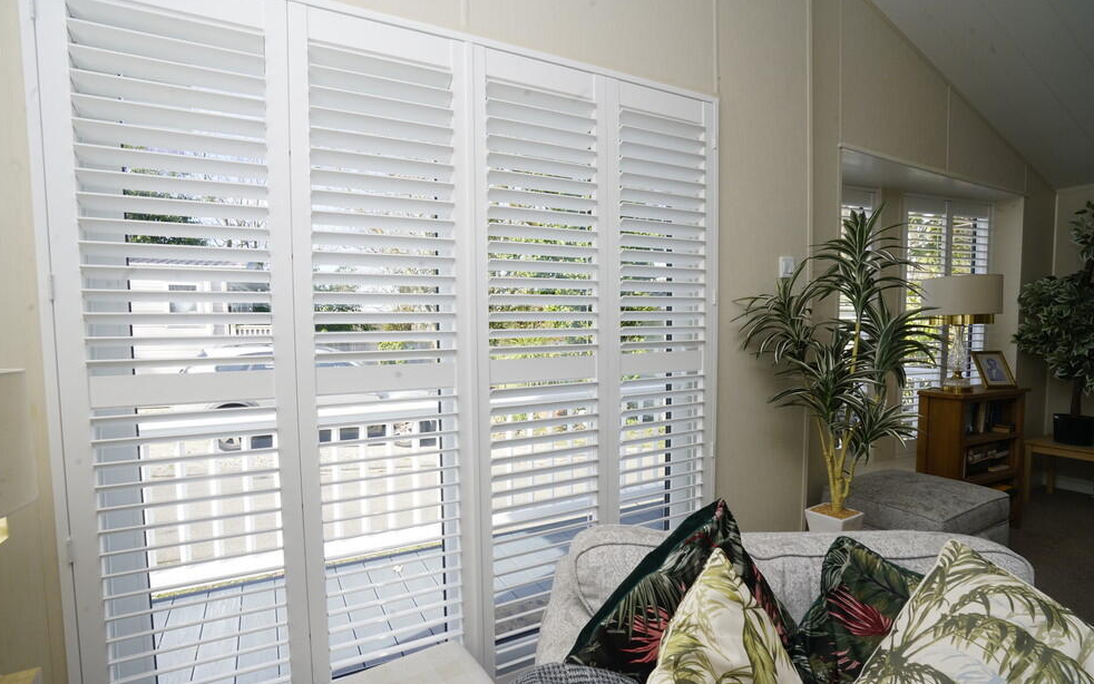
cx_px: 525
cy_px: 357
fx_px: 507
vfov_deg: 68.0
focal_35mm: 17
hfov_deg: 94.3
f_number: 14
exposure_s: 1/60
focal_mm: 16
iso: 500
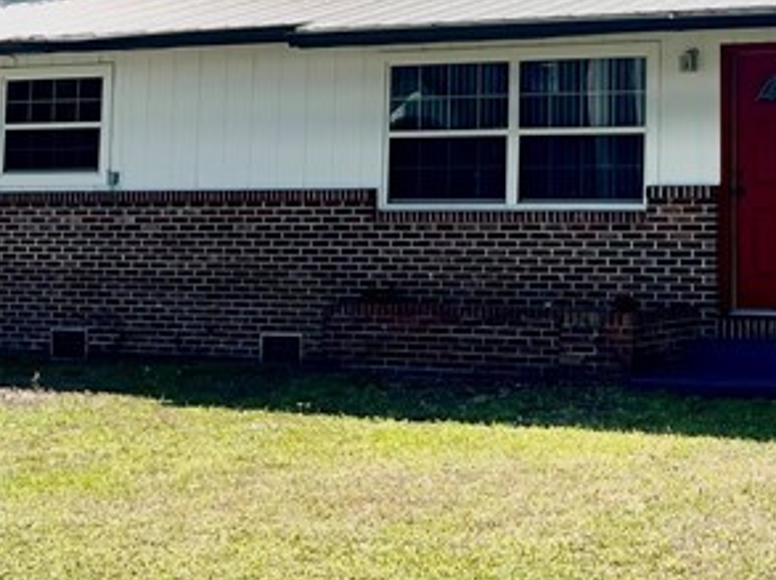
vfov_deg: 15.7
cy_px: -69
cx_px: 813
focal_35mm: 91
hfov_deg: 20.7
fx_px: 2037
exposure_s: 1/6579
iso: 50
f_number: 1.5
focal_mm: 5.7
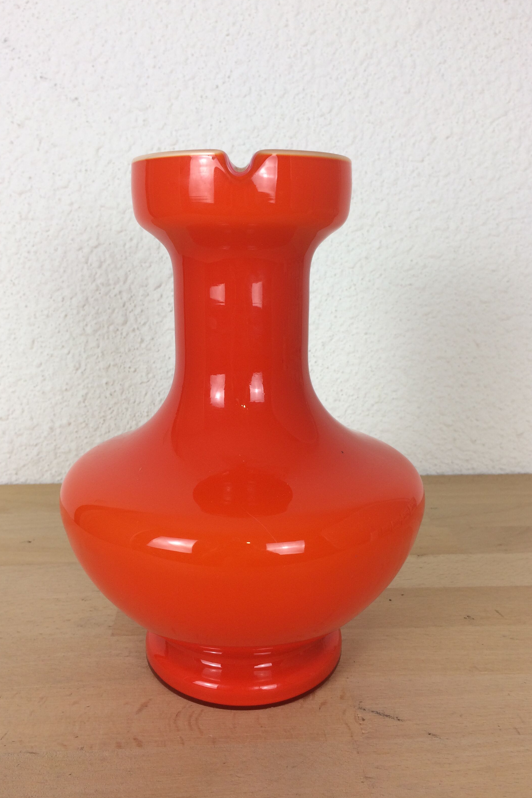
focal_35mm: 31
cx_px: 249
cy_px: 395
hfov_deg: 42.3
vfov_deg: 60.3
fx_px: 687
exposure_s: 1/50
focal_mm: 4.15
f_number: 2.2
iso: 40
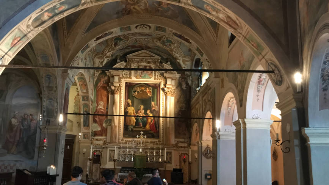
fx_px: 314
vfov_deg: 32.8
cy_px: 105
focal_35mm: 36
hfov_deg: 55.2
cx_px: 149
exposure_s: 1/6
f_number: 1.8
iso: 80
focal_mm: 3.99
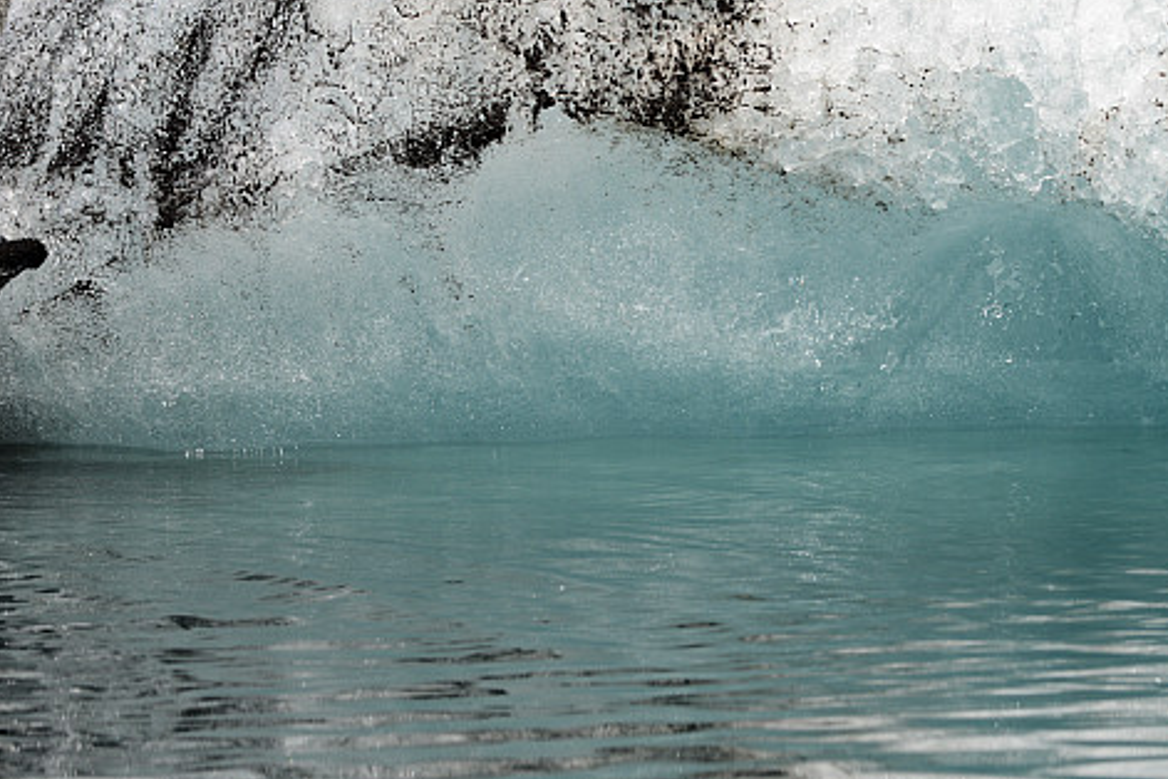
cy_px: 486
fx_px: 16545
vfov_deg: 2.7
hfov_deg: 4.0
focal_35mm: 510
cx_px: 769
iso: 200
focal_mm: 300
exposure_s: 1/750
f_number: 8
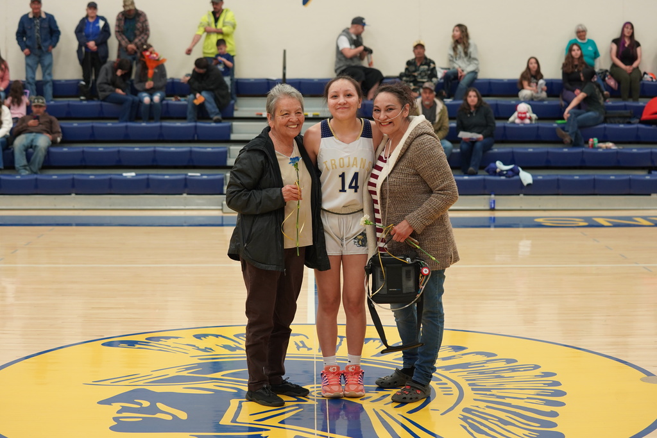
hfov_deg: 28.8
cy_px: 219
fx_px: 1278
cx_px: 328
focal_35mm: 70
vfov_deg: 19.5
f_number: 4
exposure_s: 1/160
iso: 1600
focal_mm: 70
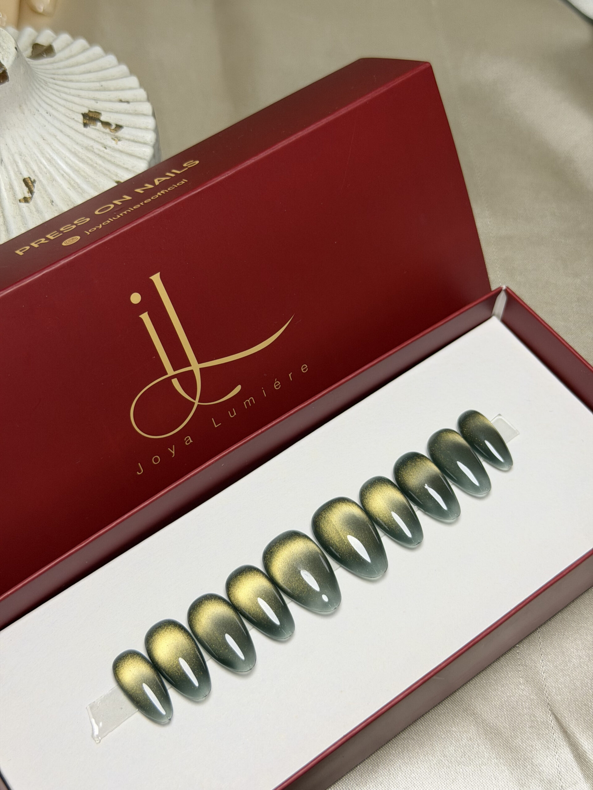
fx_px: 1096
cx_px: 296
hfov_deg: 30.3
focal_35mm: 48
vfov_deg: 39.7
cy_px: 395
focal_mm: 6.76
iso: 50
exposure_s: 1/50
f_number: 1.78
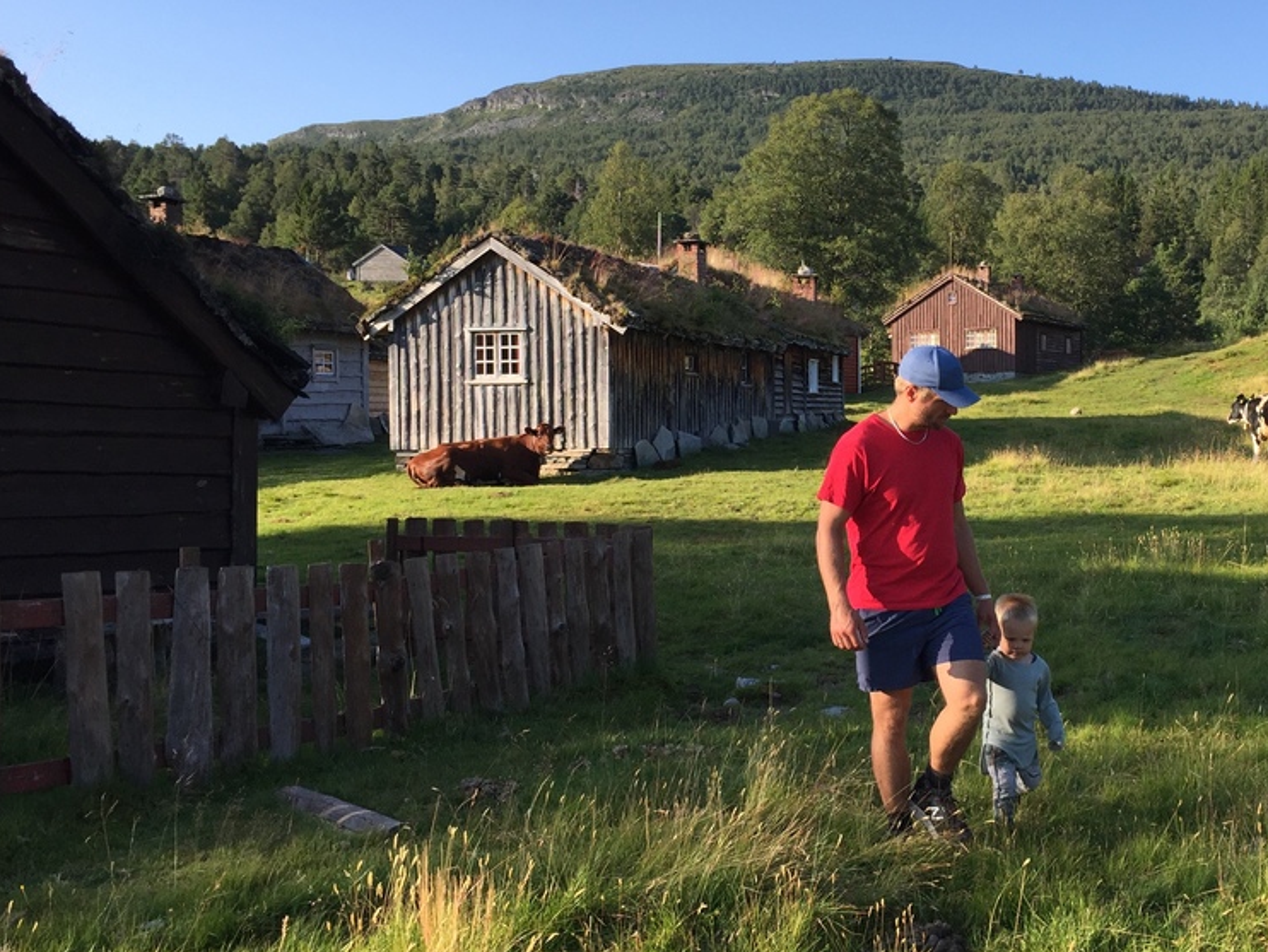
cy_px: 438
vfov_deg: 36.0
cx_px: 858
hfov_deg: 46.0
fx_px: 1466
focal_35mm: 40
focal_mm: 4.15
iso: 32
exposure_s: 1/898
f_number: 2.2
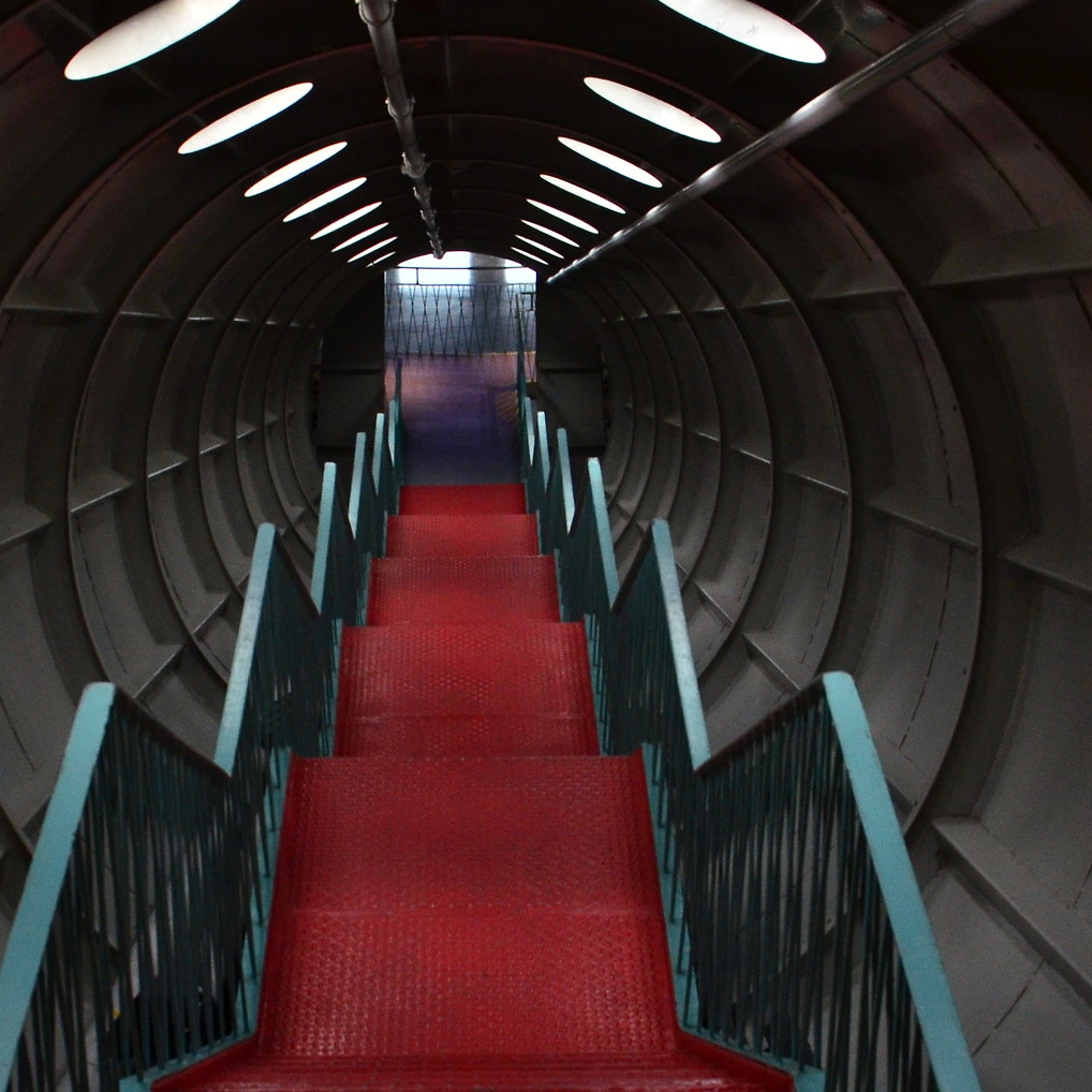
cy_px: 563
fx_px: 2570
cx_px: 448
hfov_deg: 24.0
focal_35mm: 72
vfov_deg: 24.0
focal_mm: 24
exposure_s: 1/100
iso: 800
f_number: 6.3
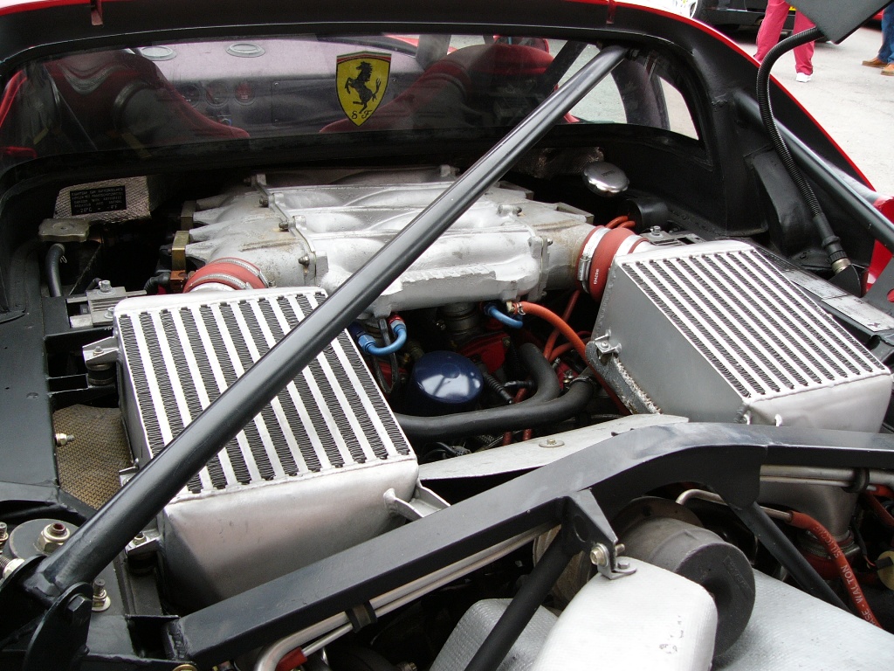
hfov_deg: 51.4
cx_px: 447
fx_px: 930
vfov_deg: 39.7
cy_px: 336
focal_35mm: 36
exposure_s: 1/60
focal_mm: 6
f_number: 2.8
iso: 75
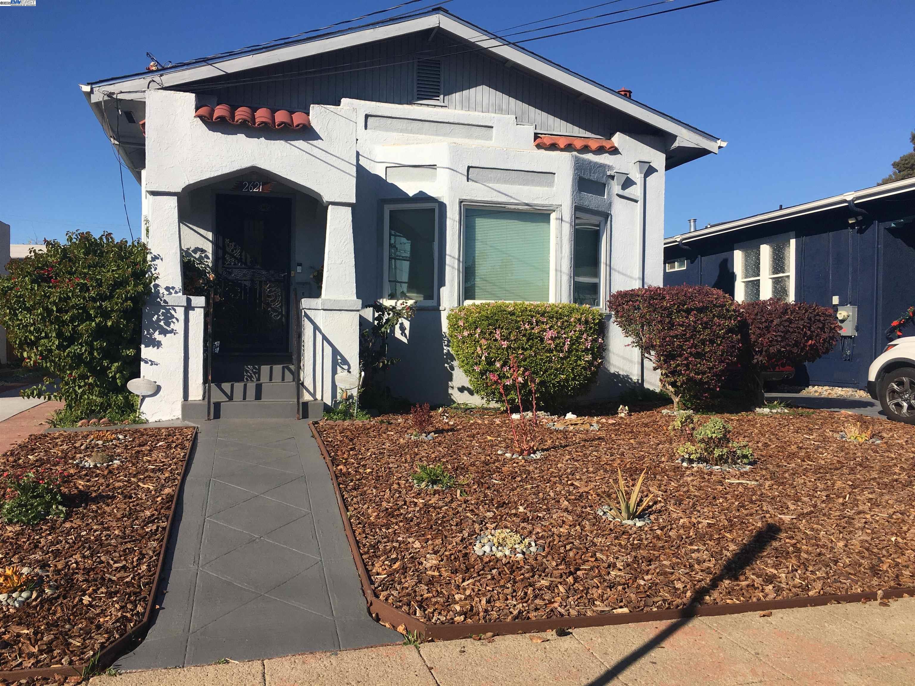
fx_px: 767
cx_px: 458
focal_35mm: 29
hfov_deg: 61.7
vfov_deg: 48.2
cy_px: 343
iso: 25
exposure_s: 1/2079
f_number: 2.2
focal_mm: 4.15
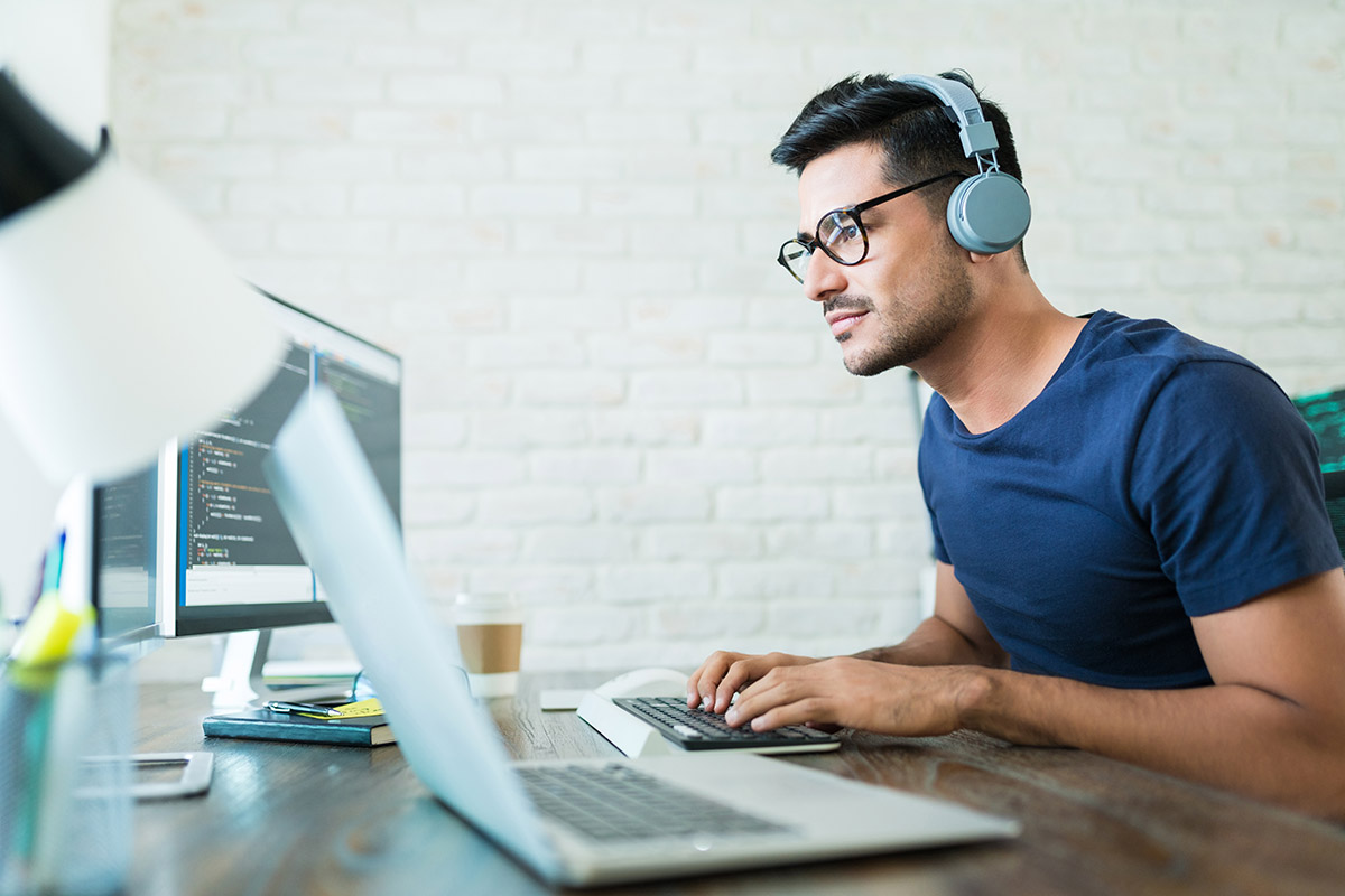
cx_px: 672
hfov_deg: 54.4
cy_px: 448
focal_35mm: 35
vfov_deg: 37.9
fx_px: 1308
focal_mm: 35
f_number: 1.8
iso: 800
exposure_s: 1/100
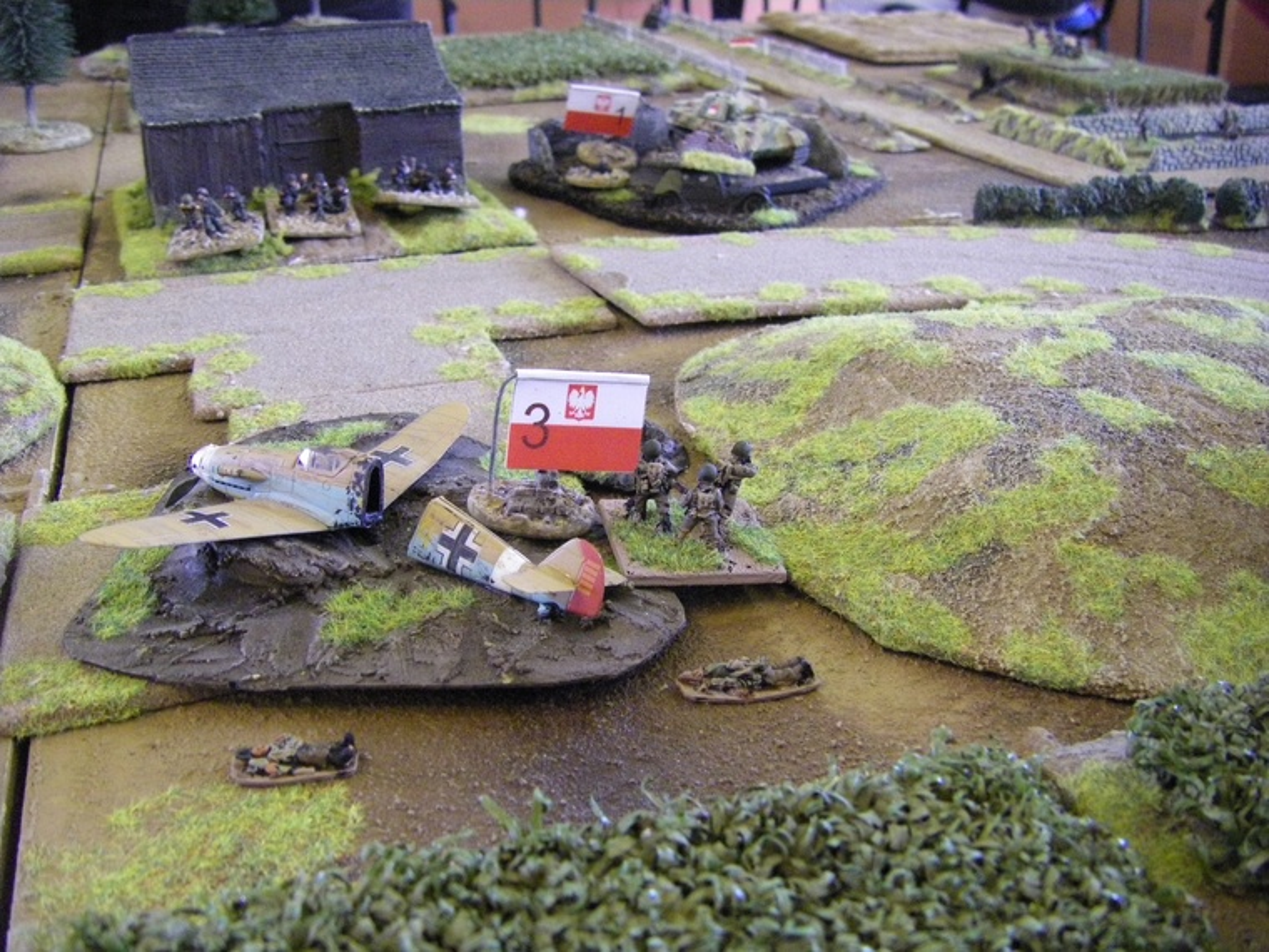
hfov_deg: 49.0
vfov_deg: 37.7
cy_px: 476
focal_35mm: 38
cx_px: 634
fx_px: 1393
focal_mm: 6.3
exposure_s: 1/50
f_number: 3.5
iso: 640
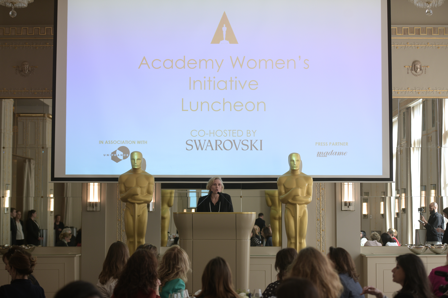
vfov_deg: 19.5
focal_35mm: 70
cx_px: 224
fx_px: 871
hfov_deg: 28.8
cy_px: 149
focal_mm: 70
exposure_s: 1/250
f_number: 3.5
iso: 640
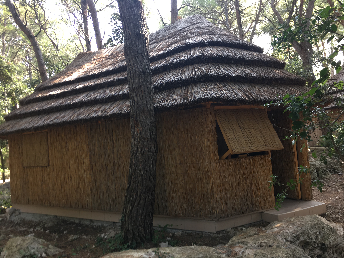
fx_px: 288
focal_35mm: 29
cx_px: 172
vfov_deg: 48.2
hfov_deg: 61.7
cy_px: 129
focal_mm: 4.15
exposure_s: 1/50
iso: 25
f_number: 2.2
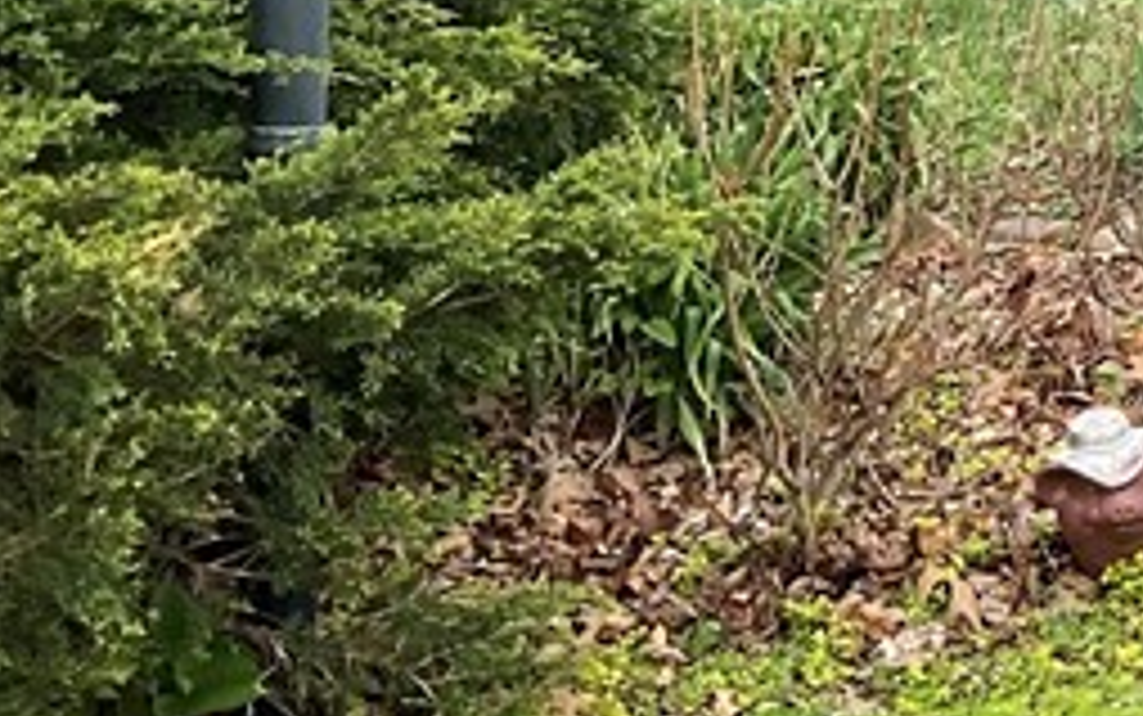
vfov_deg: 10.3
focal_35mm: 124
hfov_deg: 14.5
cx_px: 2142
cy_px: -284
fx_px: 3864
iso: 16
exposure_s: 1/176
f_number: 1.8
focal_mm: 3
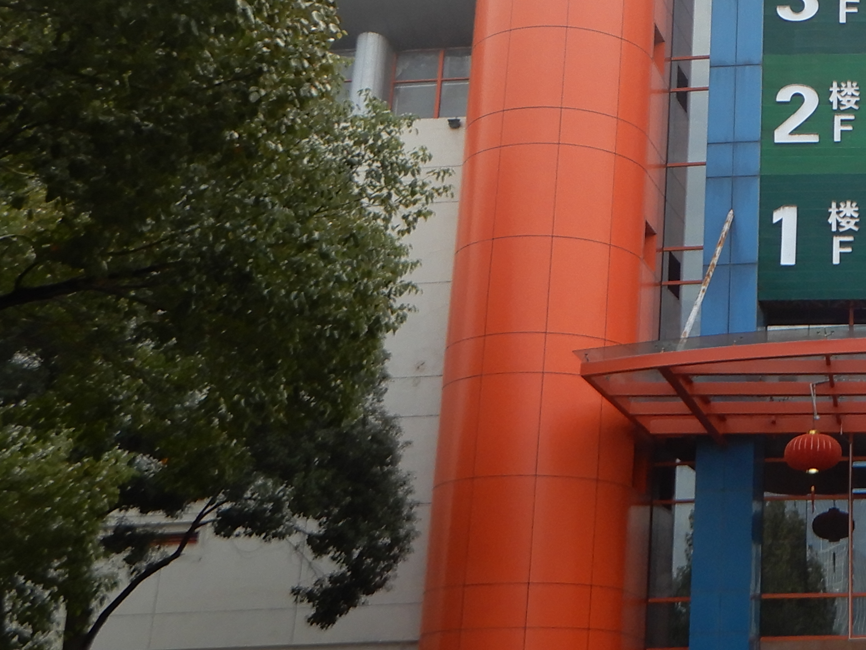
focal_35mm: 64
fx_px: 1601
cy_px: 163
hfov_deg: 27.5
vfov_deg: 22.7
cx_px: 965
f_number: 3.4
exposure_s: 1/200
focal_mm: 4.3
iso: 80
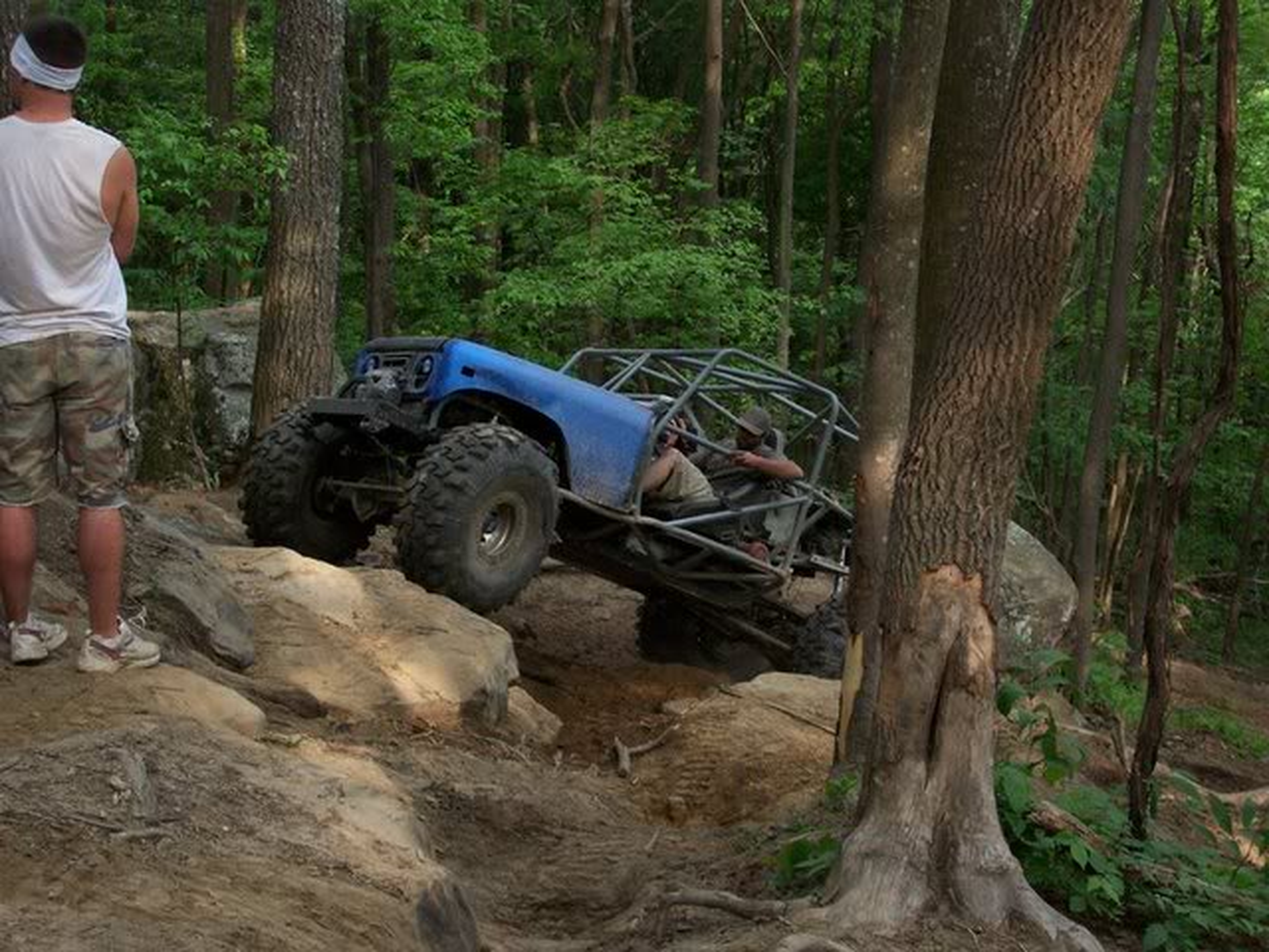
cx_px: 634
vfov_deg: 22.6
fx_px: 2383
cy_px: 476
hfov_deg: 29.8
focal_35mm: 65
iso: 140
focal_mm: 10.8
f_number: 3.6
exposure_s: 1/137
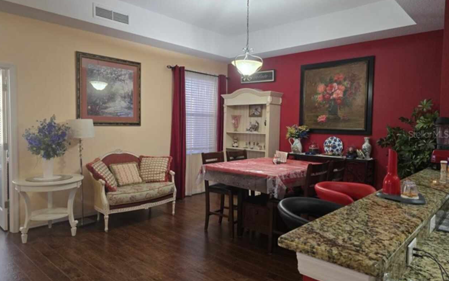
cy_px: 134
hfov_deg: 72.5
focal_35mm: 25
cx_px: 221
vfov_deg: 49.3
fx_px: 306
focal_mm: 6.3
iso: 400
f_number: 1.7
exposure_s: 1/120
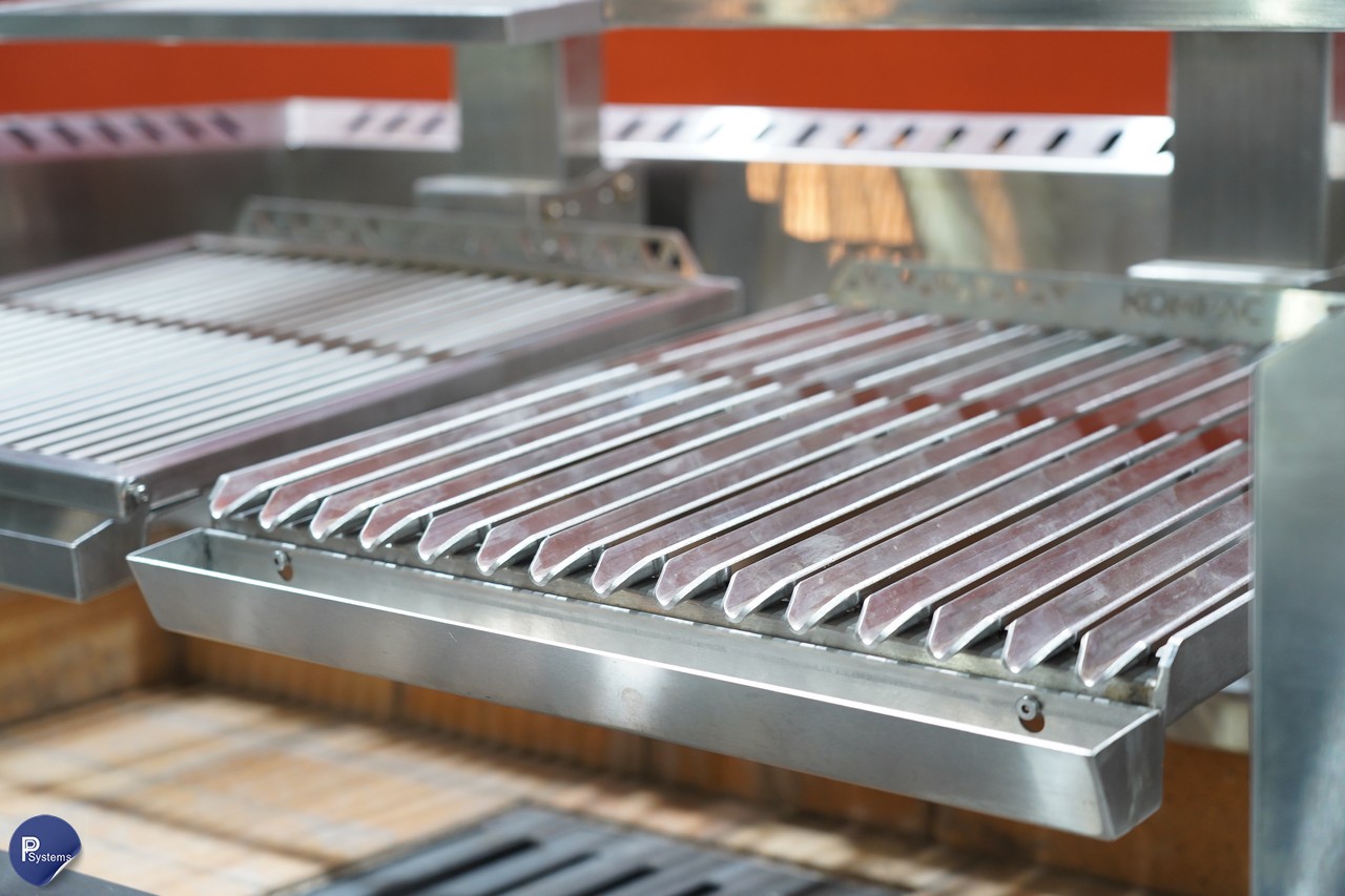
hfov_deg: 30.1
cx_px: 672
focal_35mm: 67
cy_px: 448
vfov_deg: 20.3
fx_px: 2503
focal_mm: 67
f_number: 4
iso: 1250
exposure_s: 1/80
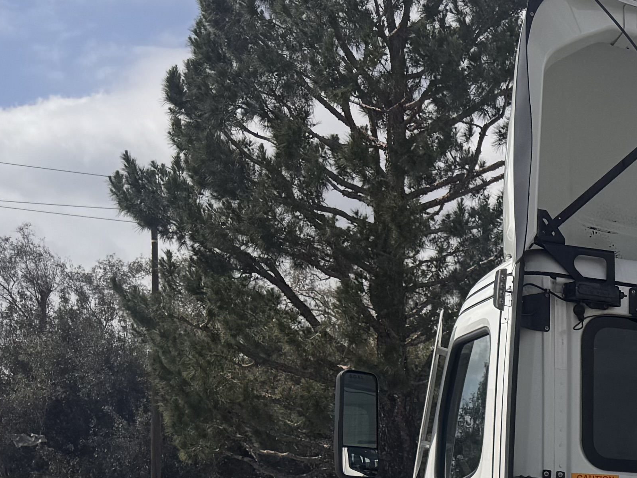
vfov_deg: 16.3
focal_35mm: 86
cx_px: 940
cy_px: 613
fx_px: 1583
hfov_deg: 19.9
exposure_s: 1/7092
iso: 80
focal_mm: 6.76
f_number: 1.78
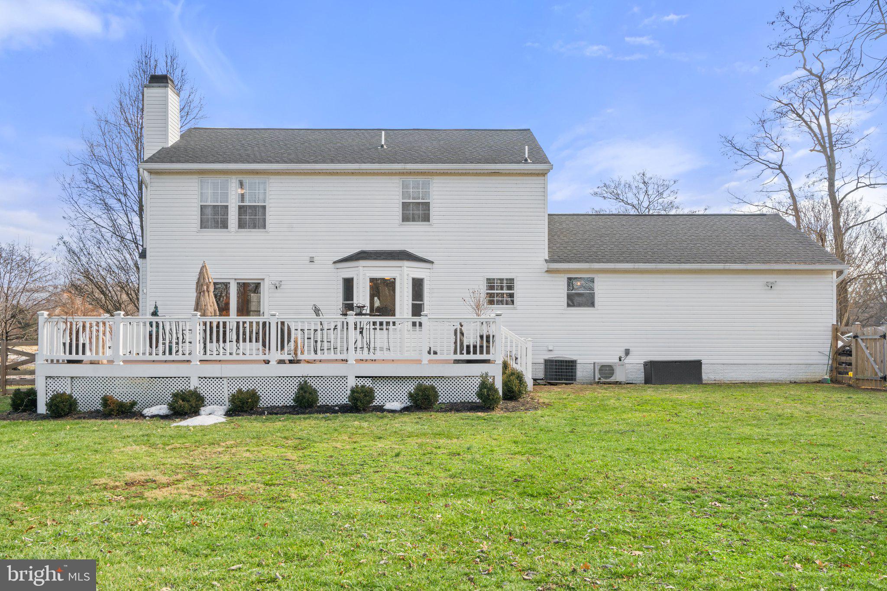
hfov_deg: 63.7
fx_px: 714
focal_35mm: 29
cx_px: 444
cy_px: 296
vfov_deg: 45.0
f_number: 13
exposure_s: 1/200
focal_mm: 29
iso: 250
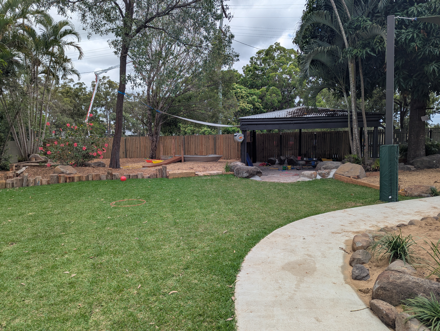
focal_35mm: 24
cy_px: 166
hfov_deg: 71.5
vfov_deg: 56.9
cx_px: 220
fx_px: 305
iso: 26
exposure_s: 1/1451
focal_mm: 6.81
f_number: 1.85
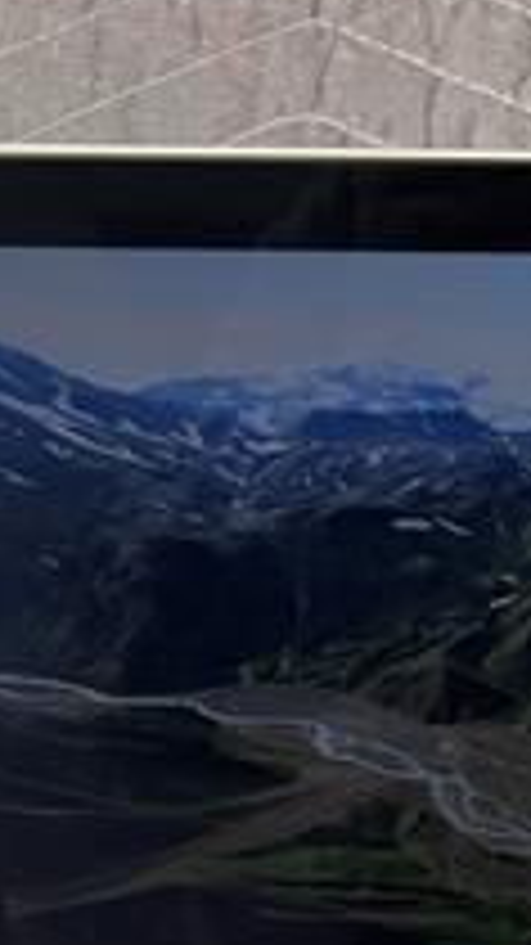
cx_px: 783
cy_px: 1210
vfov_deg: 23.4
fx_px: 2029
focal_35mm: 81
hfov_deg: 14.0
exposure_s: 1/60
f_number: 1.5
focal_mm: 5.7
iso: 160
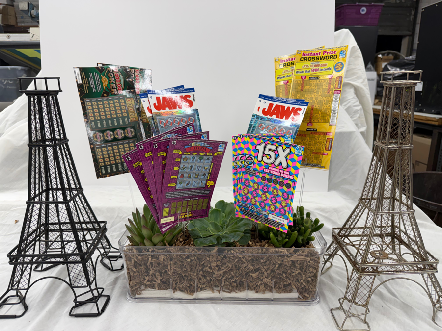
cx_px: 221
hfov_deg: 71.6
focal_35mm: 24
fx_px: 306
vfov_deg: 56.8
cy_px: 166
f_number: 1.78
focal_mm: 6.76
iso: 100
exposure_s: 1/120
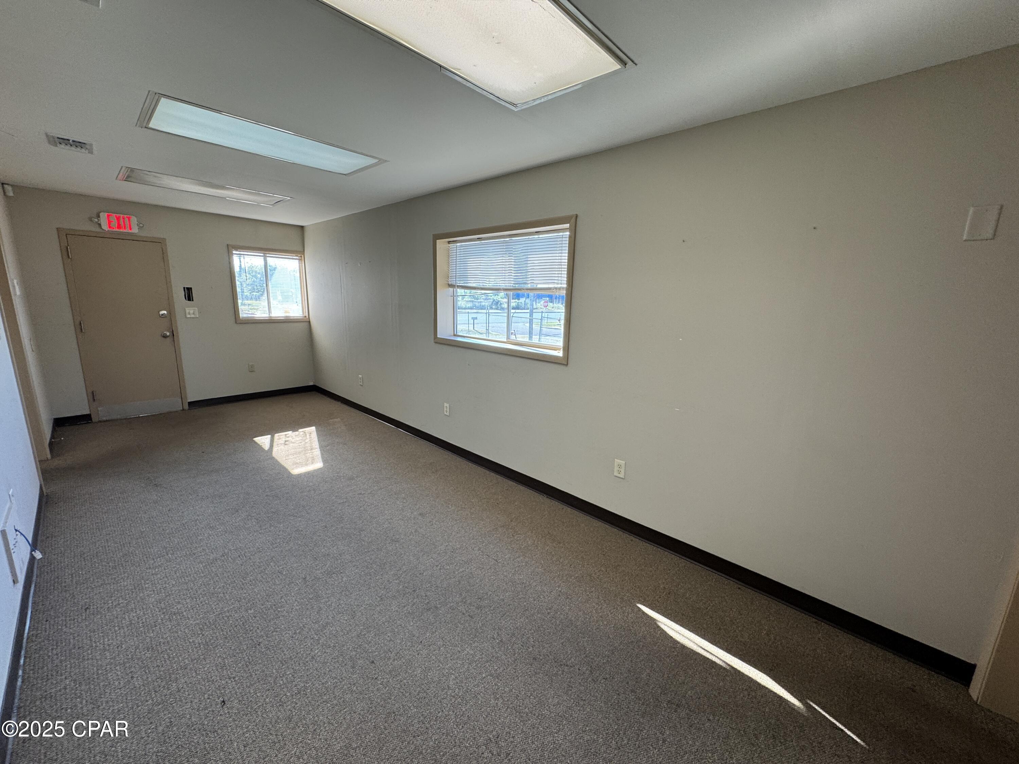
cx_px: 510
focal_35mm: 14
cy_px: 382
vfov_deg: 85.7
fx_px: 412
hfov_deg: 102.1
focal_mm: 2.22
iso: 100
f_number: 2.2
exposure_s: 1/120
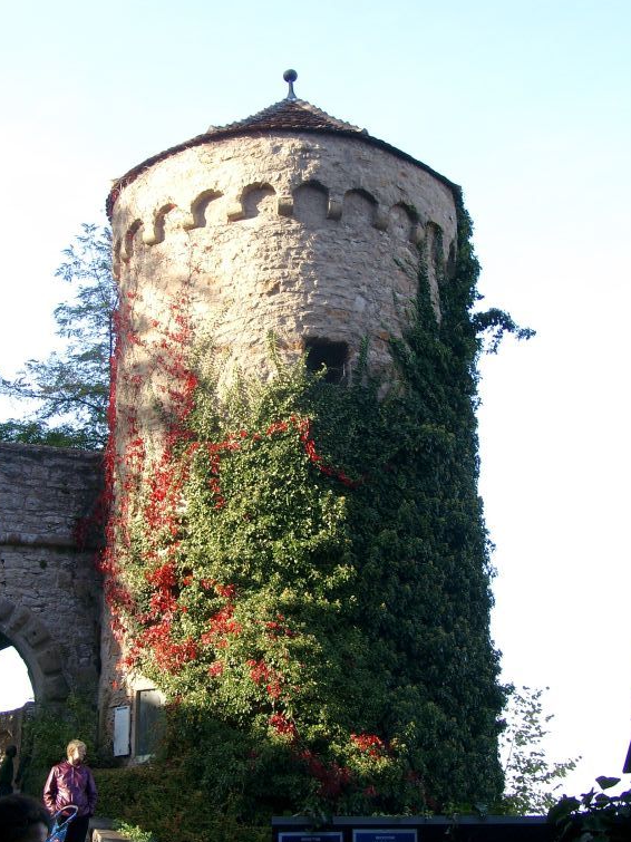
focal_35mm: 53
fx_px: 1289
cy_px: 436
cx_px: 322
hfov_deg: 27.5
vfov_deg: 36.2
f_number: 4
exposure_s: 1/133
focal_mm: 10.4
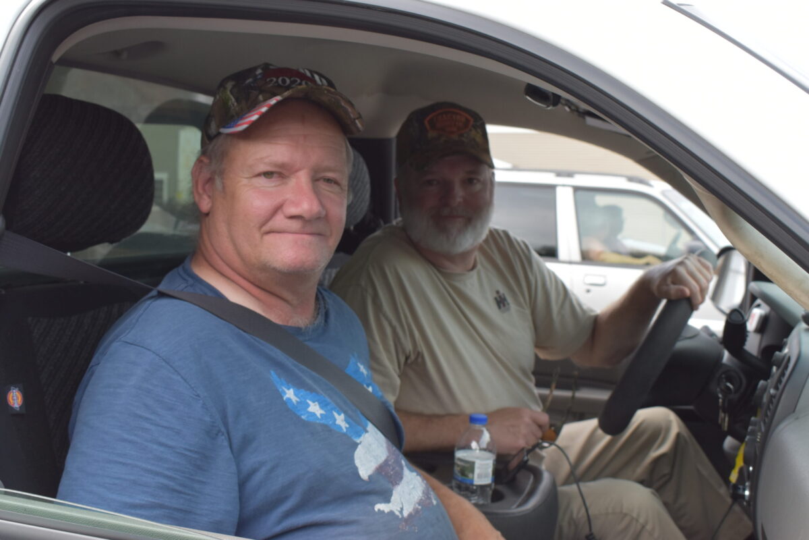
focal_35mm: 45
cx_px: 404
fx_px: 1011
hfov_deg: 43.6
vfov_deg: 29.9
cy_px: 270
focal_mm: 30
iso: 400
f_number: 8
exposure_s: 1/250
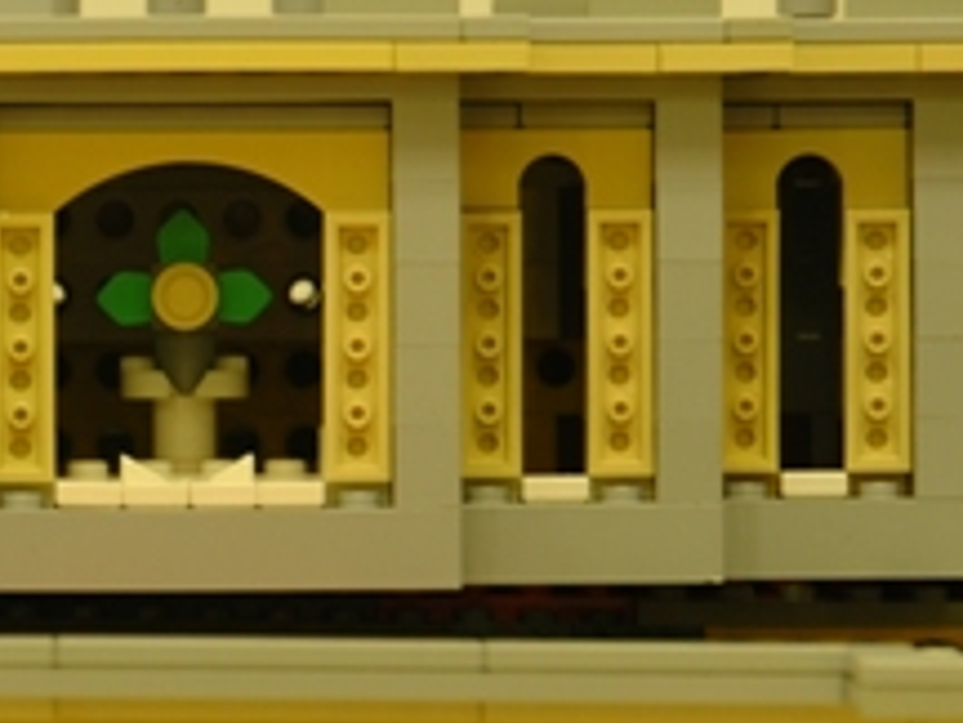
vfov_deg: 3.7
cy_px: 326
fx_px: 11156
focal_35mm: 401
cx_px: 129
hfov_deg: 4.9
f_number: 5.6
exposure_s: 1/3
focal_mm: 100
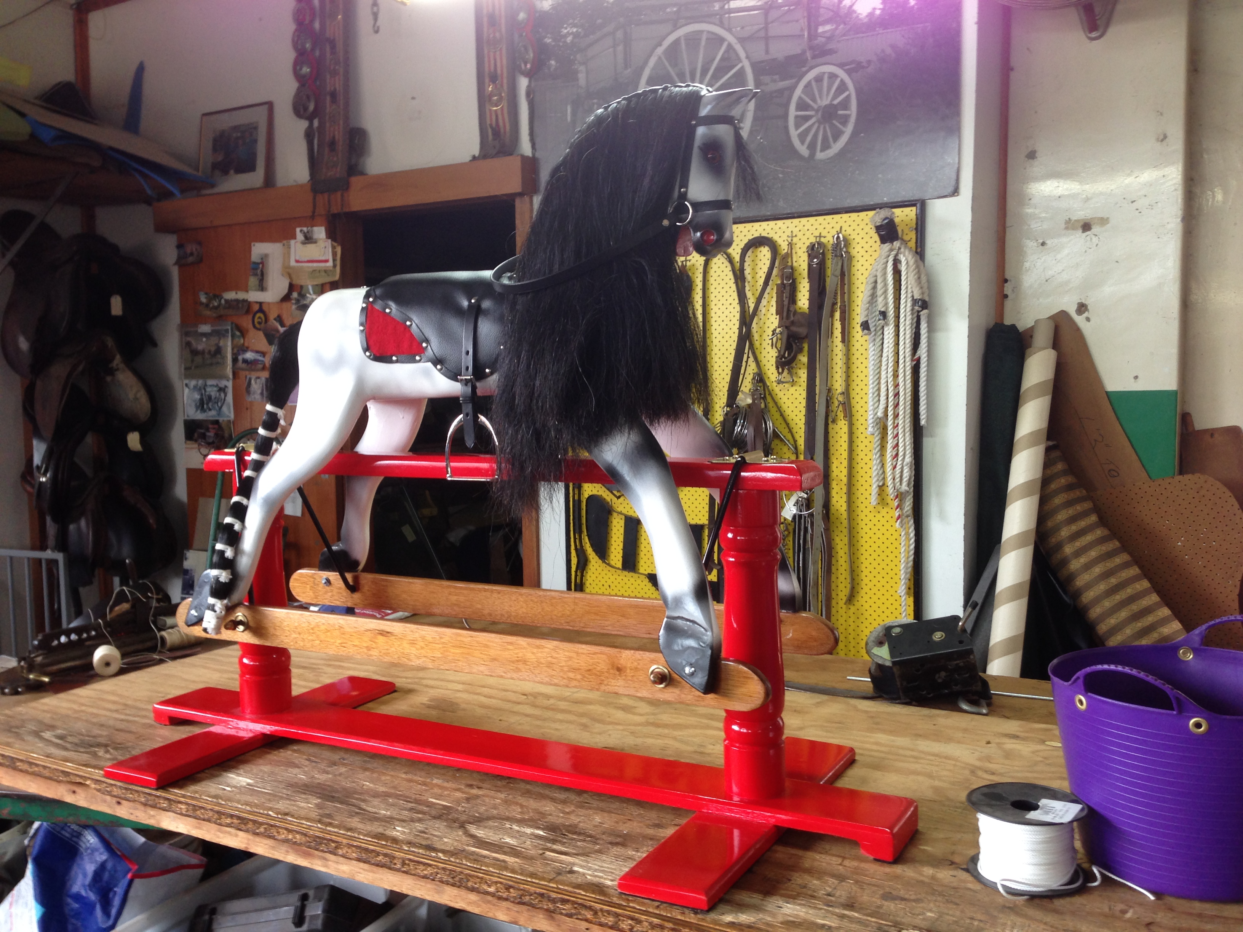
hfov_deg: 55.4
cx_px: 622
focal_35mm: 33
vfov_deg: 42.9
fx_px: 1185
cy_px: 466
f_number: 2.4
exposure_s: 1/20
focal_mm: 4.12
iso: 50
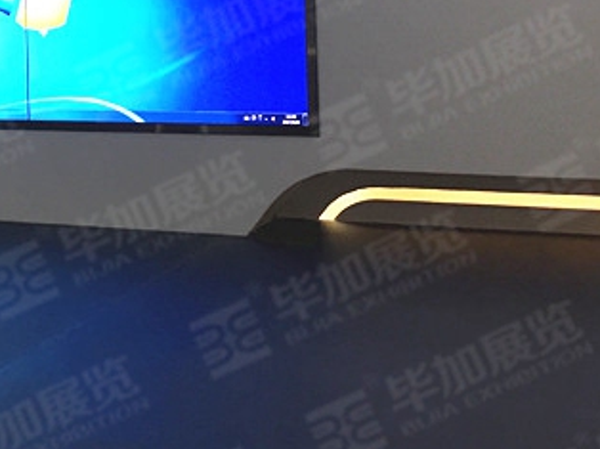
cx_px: -126
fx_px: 1282
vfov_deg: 19.2
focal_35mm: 74
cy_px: -15
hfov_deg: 23.9
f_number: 2.2
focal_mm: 4.15
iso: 40
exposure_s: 1/33
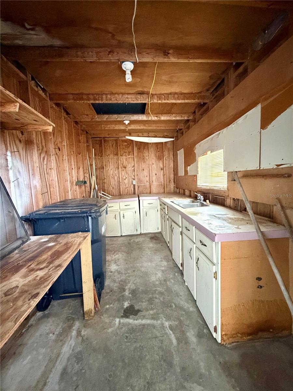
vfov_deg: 102.1
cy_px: 196
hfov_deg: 85.7
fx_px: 158
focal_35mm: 14
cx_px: 146
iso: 1250
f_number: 2.2
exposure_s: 1/56
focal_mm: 2.22
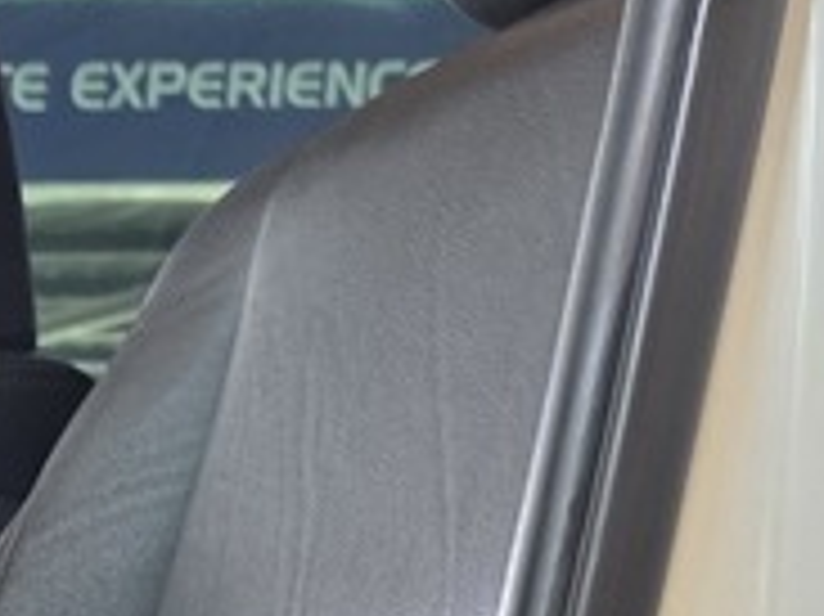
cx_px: -1252
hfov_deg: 11.9
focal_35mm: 129
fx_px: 3069
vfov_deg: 10.6
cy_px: 1174
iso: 200
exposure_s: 1/100
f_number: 1.7
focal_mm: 6.25
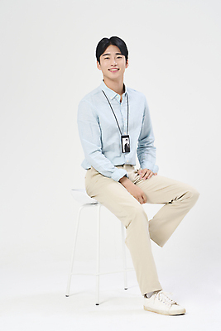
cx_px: 110
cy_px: 166
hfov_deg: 19.5
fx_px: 644
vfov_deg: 28.8
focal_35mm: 70
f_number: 11
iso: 160
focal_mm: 70
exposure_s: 1/125
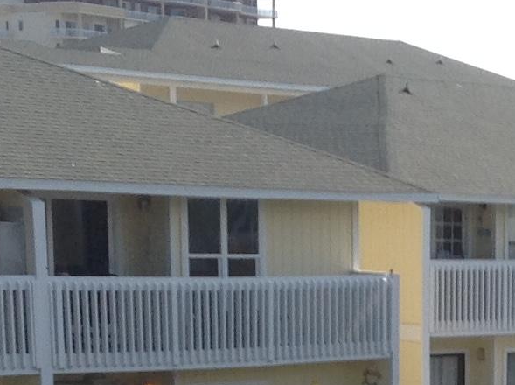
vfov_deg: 9.2
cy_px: 676
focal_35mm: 154
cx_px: 567
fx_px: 2288
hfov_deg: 12.6
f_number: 2.4
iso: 50
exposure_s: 1/1374
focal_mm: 4.28
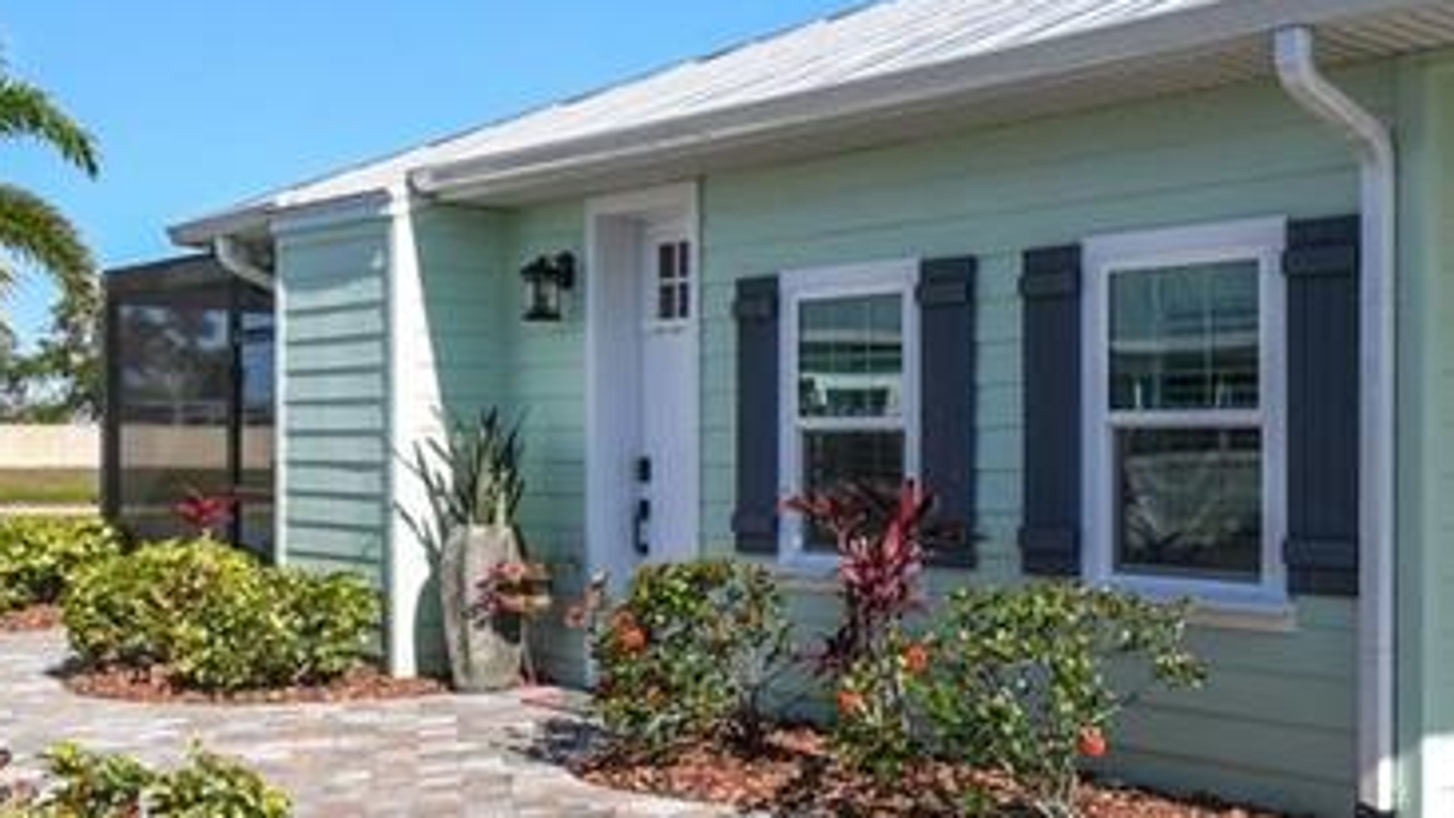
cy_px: 330
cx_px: 1347
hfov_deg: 42.1
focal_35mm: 44
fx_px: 1697
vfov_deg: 27.1
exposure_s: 1/160
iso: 100
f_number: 7.1
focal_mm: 10
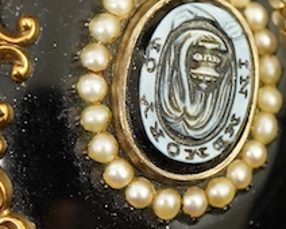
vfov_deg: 8.6
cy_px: 67
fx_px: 1517
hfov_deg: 10.7
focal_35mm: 179
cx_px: 63
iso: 1250
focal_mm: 30
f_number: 3.5
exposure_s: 1/160
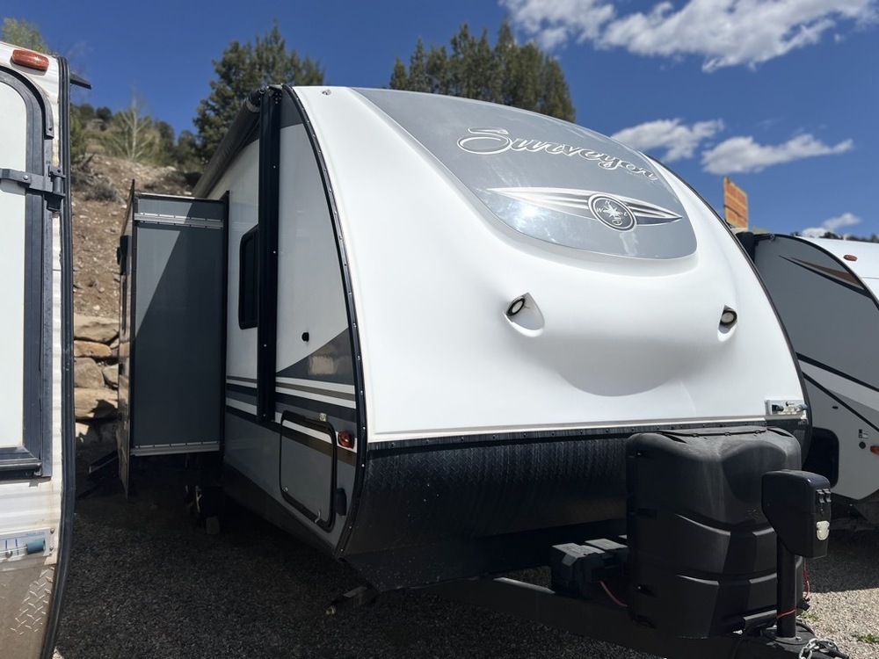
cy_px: 330
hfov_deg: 67.3
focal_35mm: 26
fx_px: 660
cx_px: 440
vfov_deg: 53.1
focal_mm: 5.7
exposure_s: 1/16393
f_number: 1.5
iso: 40
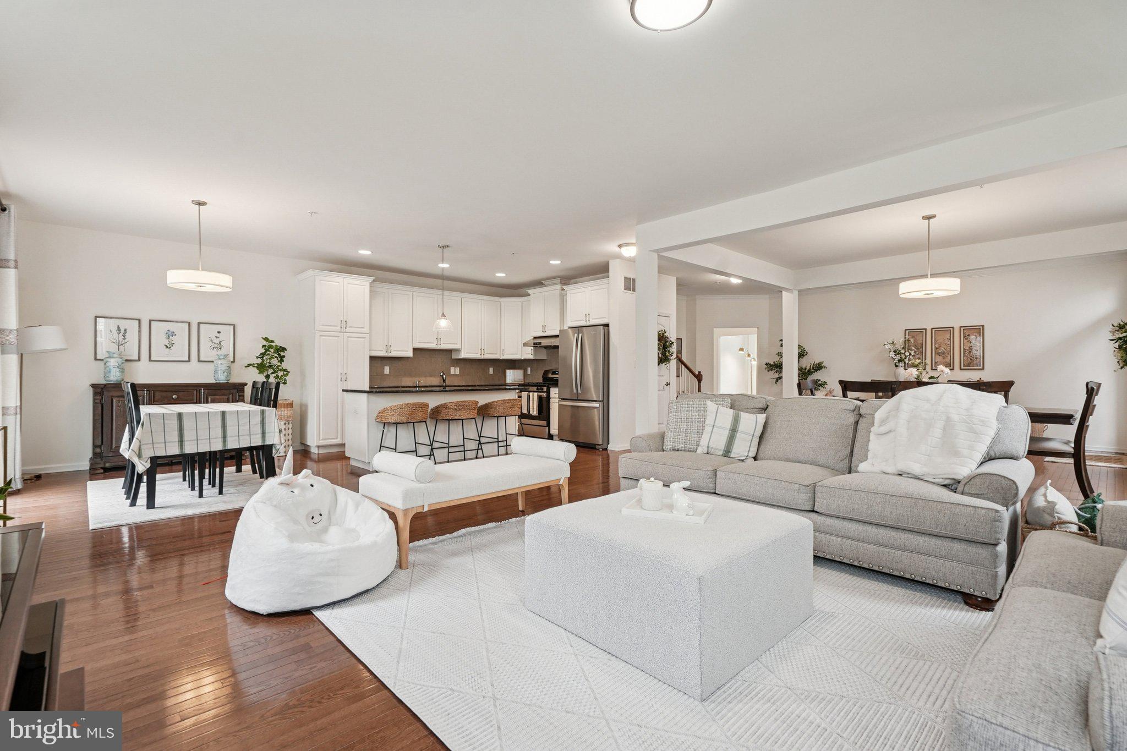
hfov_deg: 94.6
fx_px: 520
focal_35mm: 17
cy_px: 376
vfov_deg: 71.7
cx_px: 564
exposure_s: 1/15
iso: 400
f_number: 8
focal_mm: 16.6
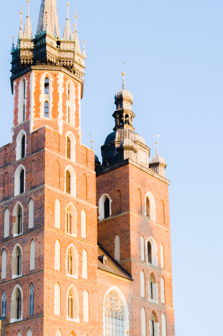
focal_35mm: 73
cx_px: 167
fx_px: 679
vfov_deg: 27.0
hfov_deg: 18.5
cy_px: 282
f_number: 5.6
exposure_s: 1/250
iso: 200
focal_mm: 35
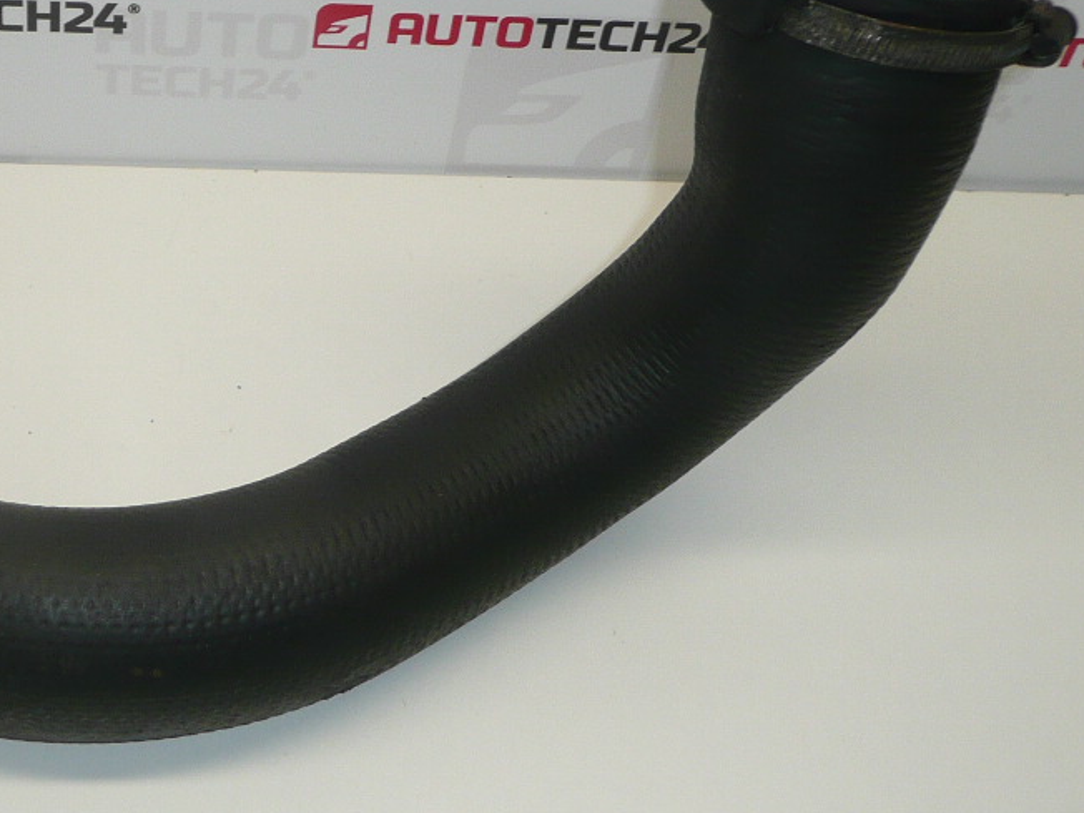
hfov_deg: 33.4
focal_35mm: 55
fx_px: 1722
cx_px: 148
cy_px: 254
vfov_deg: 26.4
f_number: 3.3
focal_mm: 4.6
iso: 100
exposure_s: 1/100
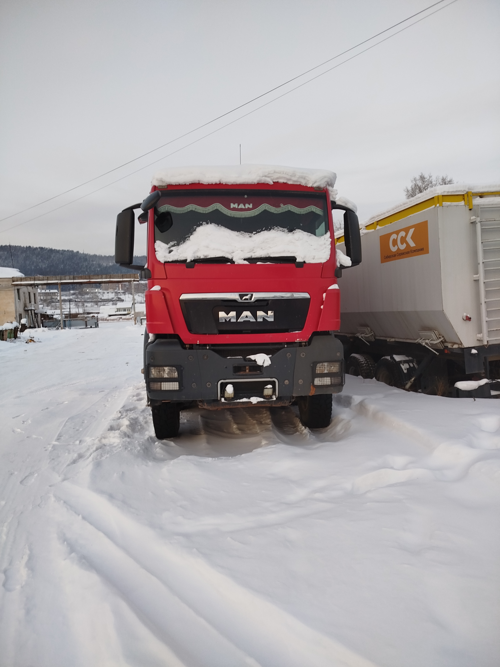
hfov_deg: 56.8
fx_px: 462
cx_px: 250
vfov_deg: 71.6
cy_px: 334
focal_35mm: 24
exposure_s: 1/50
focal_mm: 5.31
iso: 200
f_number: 1.7
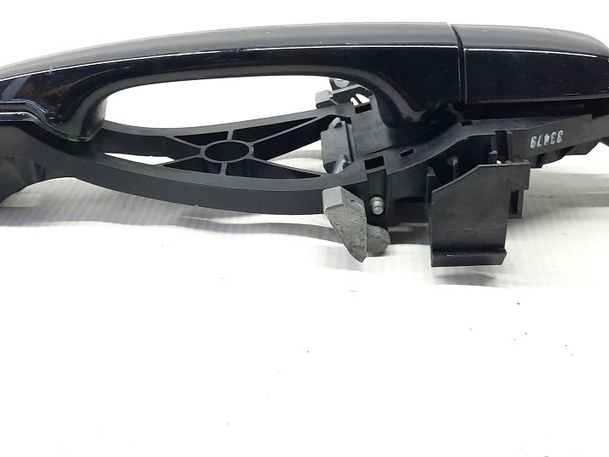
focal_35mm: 42
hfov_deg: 44.8
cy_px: 129
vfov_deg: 33.8
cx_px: 296
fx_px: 739
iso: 160
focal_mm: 4.6
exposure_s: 1/50
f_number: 2
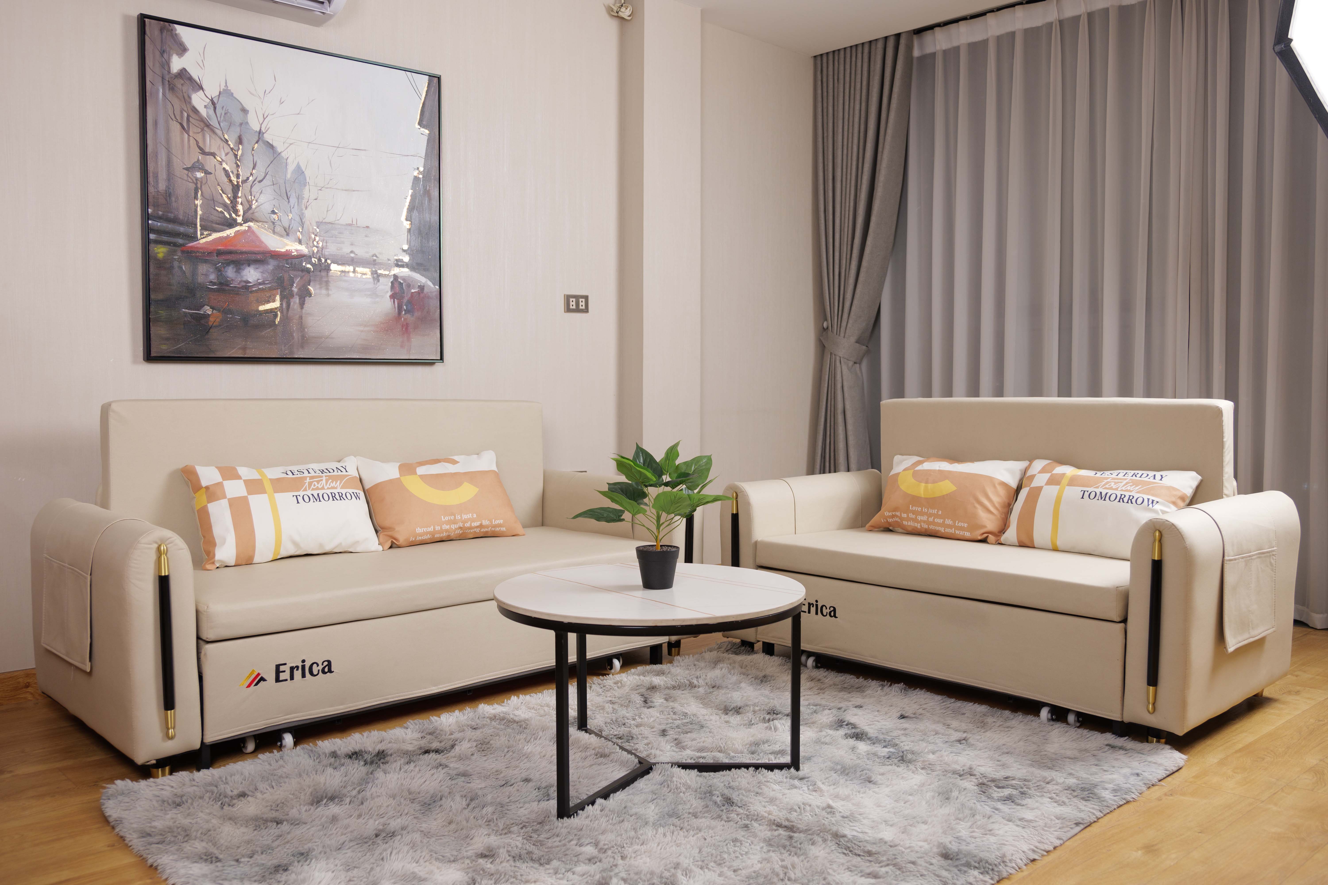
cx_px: 664
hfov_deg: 63.7
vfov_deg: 45.0
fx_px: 1070
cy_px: 442
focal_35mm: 29
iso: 400
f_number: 4
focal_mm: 29
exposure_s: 1/100
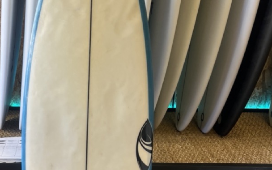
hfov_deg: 34.3
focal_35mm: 58
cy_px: 113
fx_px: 430
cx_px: 63
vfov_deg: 22.3
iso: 100
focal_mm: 5.1
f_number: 1.6
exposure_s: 1/122
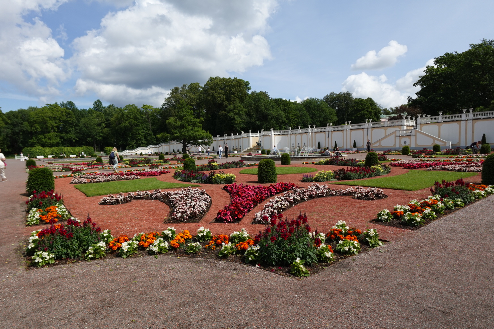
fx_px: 288
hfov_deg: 81.2
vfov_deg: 59.5
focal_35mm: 21
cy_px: 169
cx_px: 243
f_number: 2
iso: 125
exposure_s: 1/5000
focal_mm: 7.6
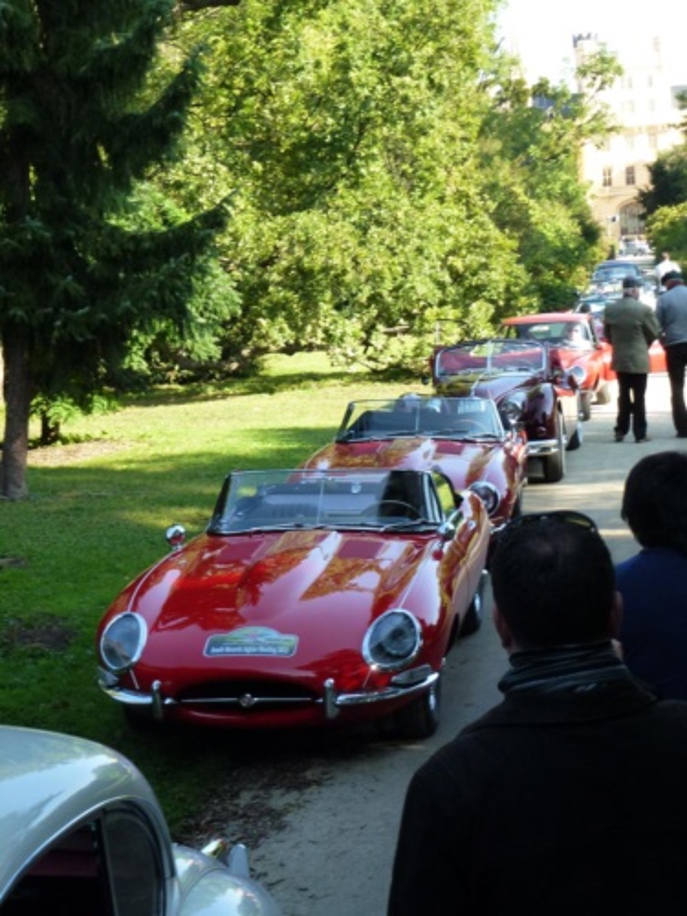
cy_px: 458
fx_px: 1879
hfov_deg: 20.7
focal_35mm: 71
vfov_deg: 27.4
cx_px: 344
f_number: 4.7
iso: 160
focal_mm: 12.7
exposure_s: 1/100
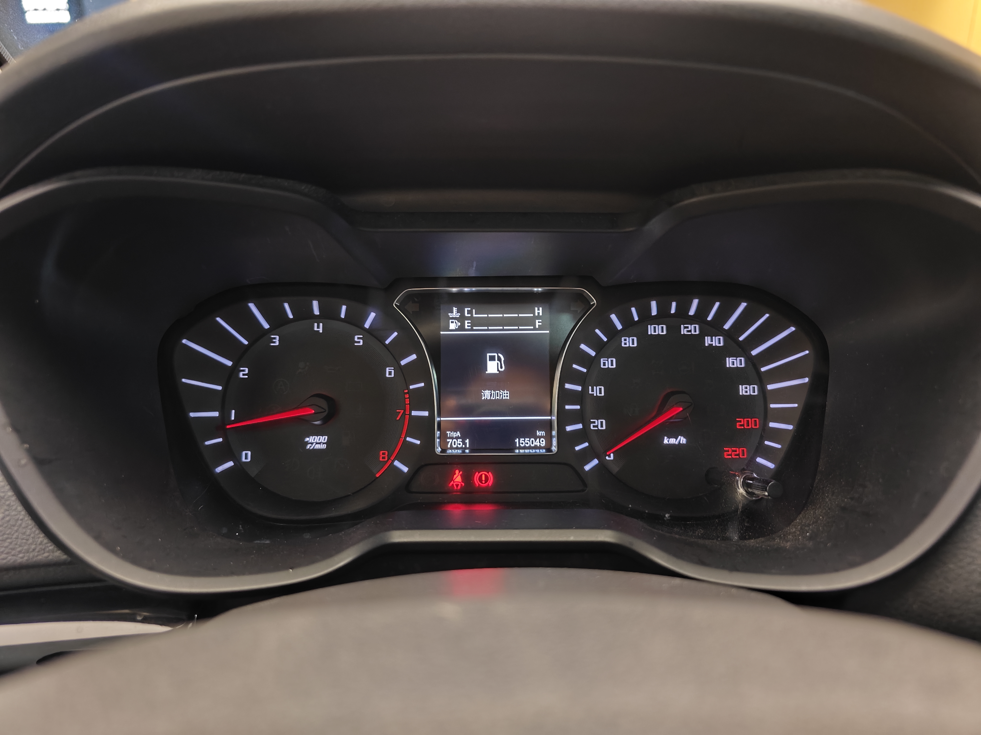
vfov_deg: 58.9
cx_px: 490
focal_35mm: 23
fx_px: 652
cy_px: 368
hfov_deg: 73.9
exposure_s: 1/25
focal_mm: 8.7
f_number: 1.9
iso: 2000
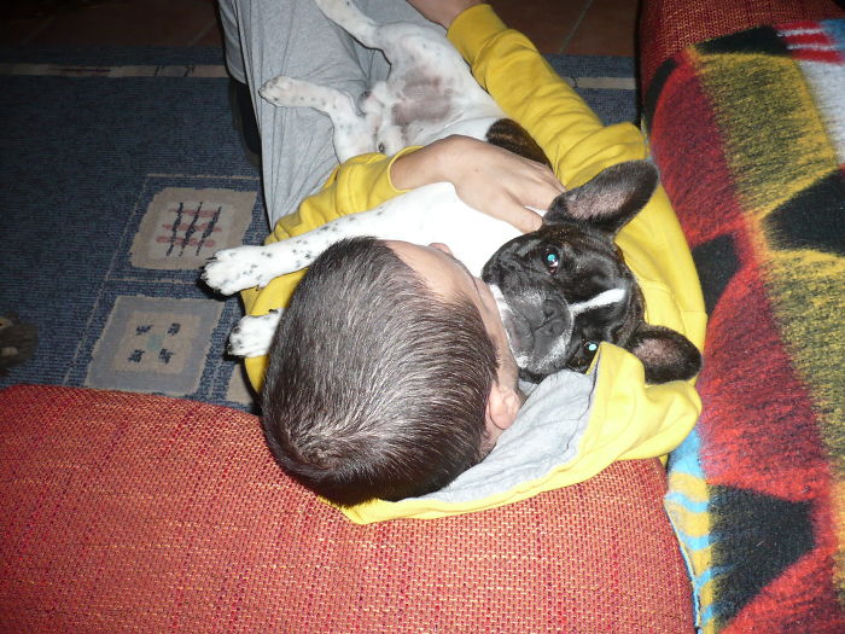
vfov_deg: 40.7
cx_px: 422
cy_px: 317
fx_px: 854
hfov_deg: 52.6
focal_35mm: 35
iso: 100
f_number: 2.8
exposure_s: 1/30
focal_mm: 5.8
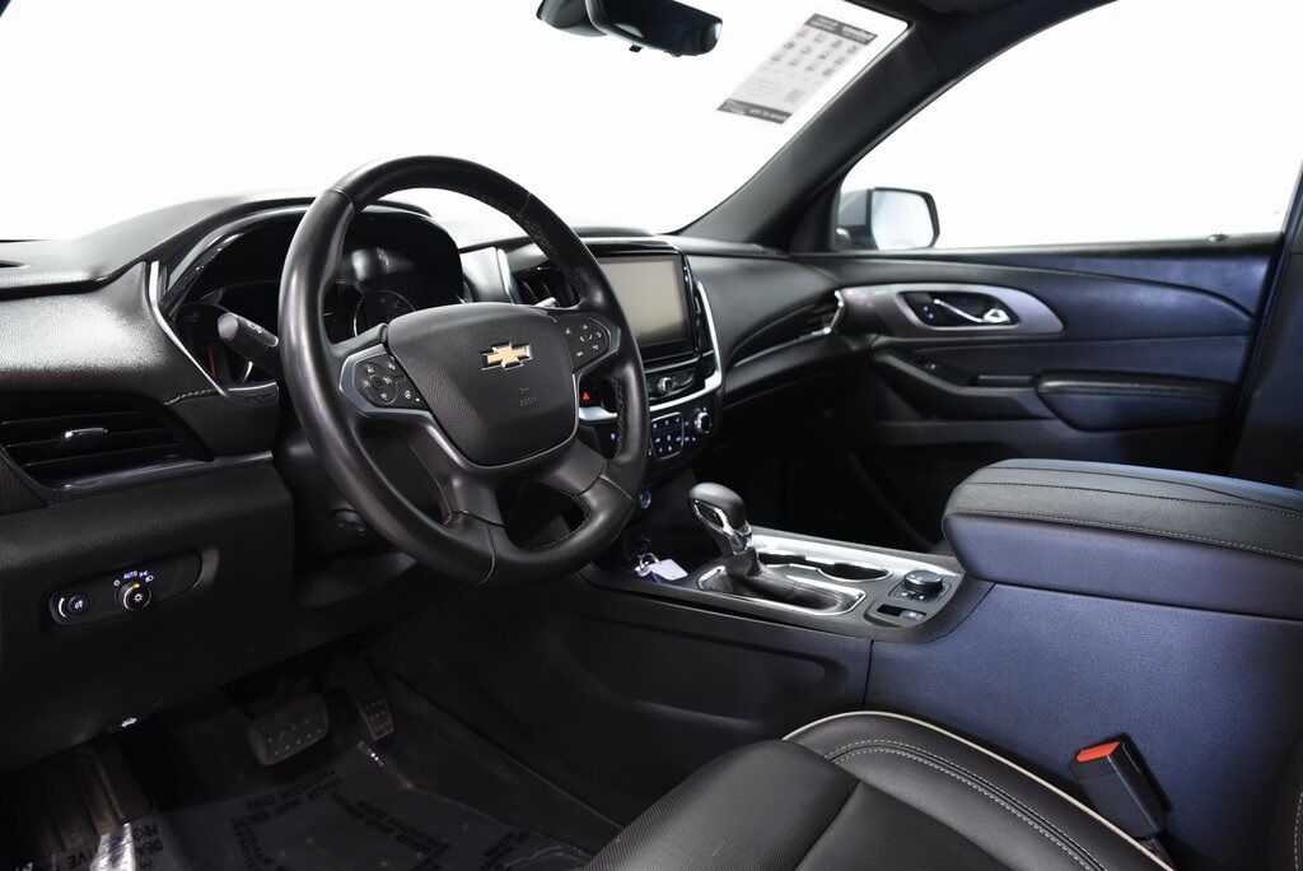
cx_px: 652
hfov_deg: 73.7
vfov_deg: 53.2
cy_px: 436
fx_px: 869
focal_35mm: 24
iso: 1600
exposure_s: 1/15
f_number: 4
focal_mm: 24
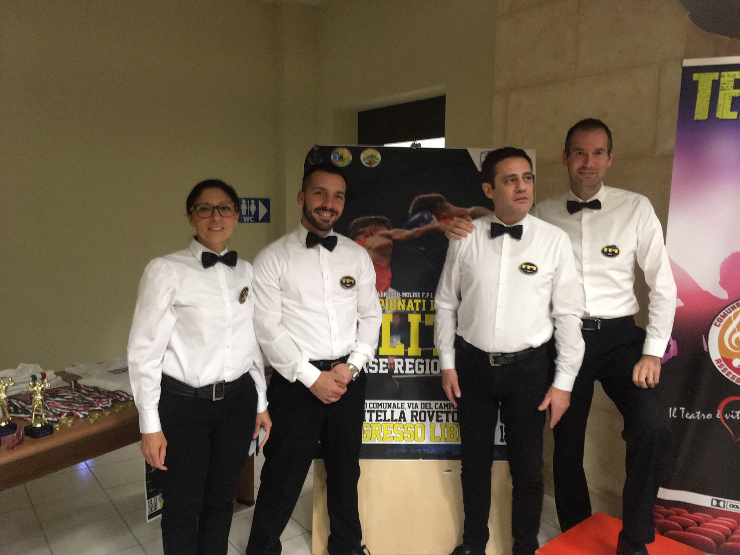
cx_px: 370
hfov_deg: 61.7
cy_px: 278
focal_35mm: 29
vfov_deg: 48.2
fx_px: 620
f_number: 2.2
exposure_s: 1/17
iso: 320
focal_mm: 4.15
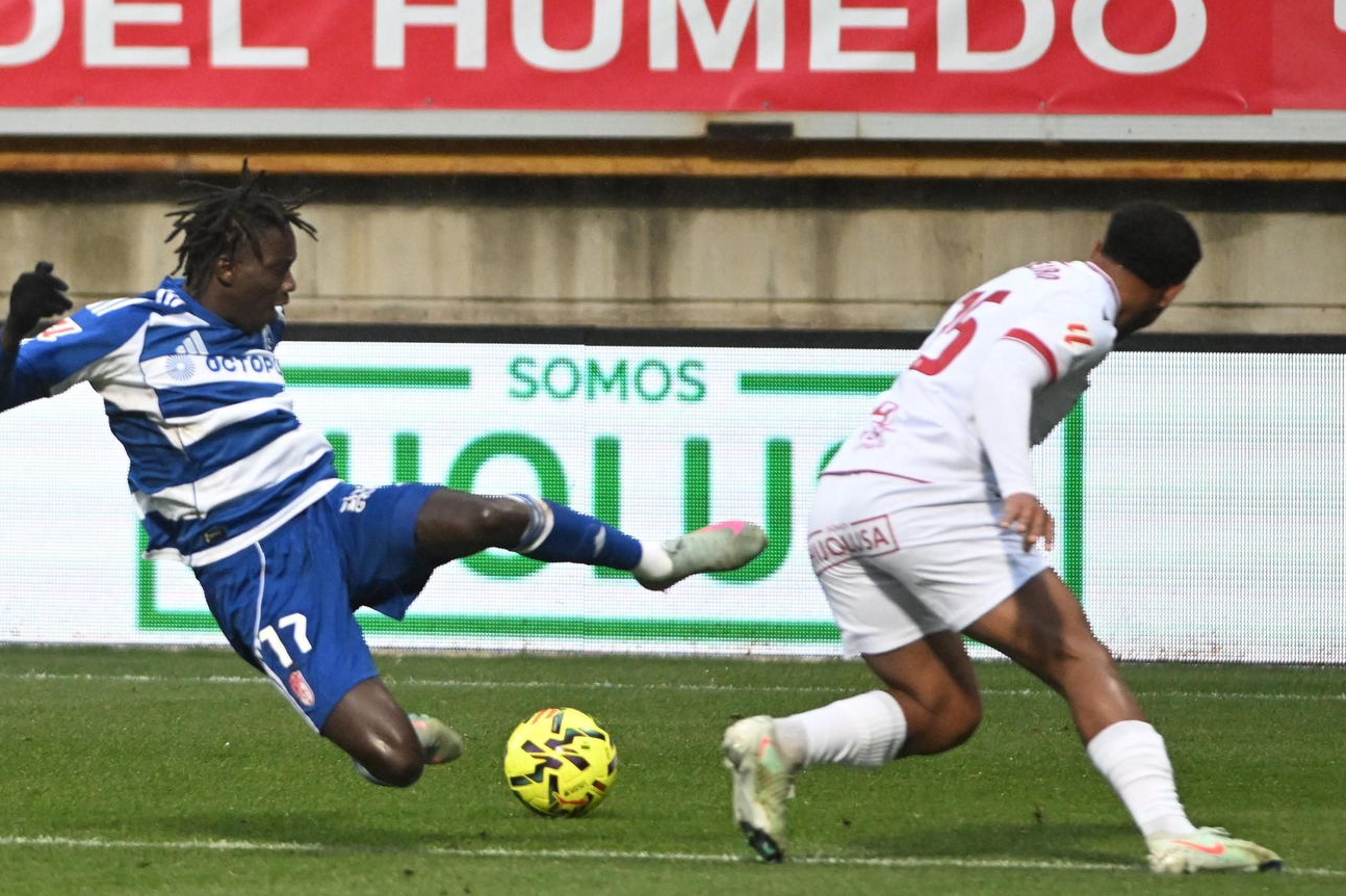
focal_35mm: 371
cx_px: 658
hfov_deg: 5.6
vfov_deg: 3.7
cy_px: 431
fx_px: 13867
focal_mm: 300
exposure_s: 1/1000
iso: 3200
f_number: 4
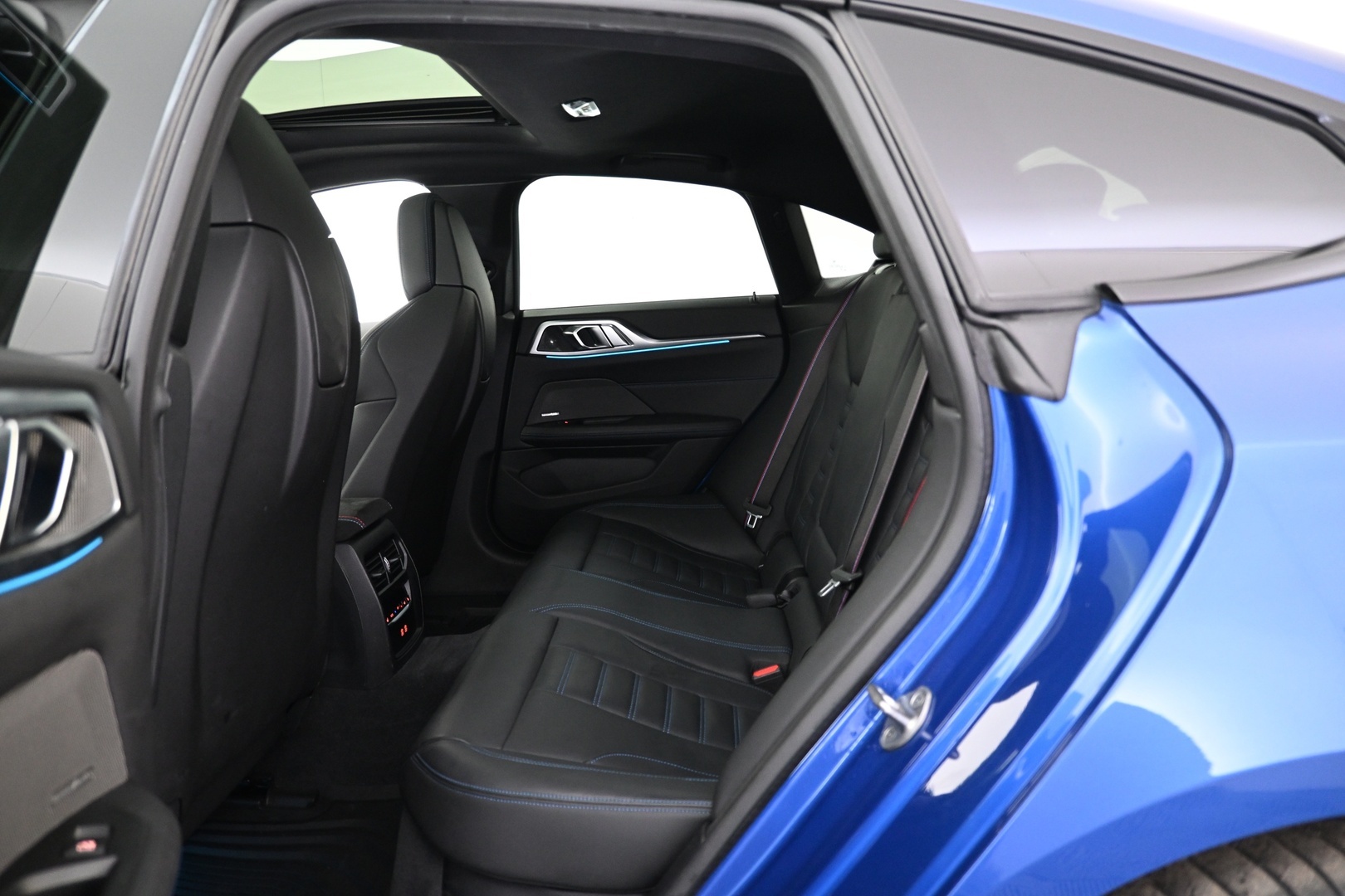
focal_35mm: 24
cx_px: 672
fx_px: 897
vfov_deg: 53.1
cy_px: 448
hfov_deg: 73.7
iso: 1600
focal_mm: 16
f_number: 3.5
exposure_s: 1/13
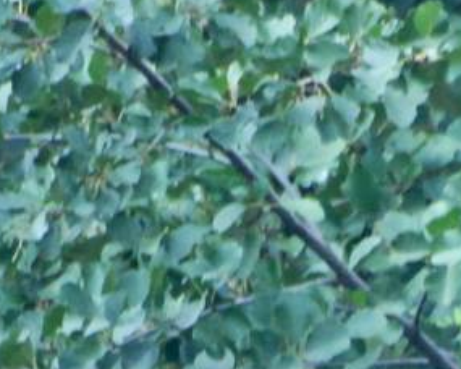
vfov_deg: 0.7
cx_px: 814
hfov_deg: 0.8
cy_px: 808
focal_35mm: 2378
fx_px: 32445
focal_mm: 300
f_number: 5.6
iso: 1000
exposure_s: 1/160
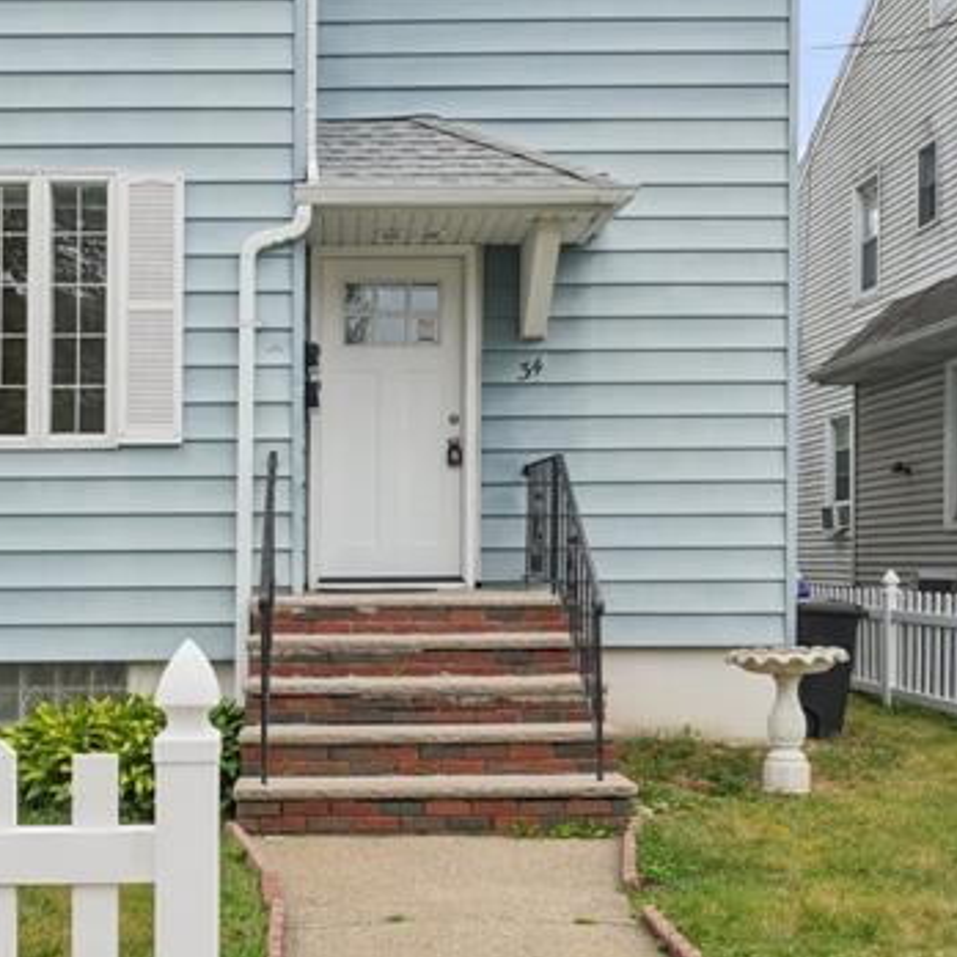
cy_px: 179
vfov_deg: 40.0
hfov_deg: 40.9
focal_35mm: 40
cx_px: 261
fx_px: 1251
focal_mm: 16
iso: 400
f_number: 8
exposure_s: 1/640
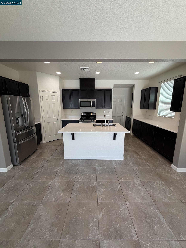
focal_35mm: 14
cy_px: 124
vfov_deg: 102.1
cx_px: 93
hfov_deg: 85.7
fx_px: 100
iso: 160
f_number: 2.2
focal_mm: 2.22
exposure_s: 1/120
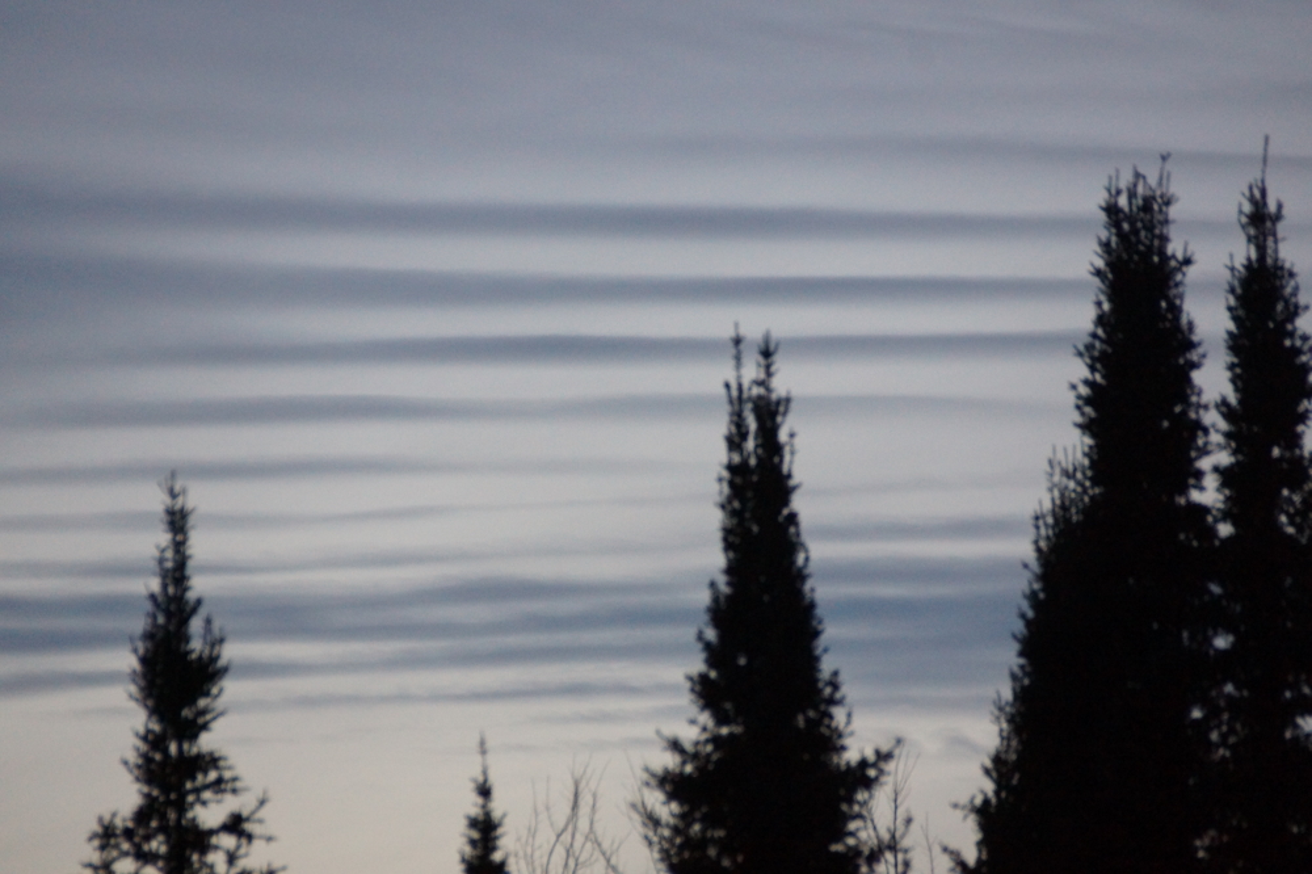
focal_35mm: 345
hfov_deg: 6.0
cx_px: 656
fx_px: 12568
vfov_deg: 4.0
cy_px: 437
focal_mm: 230
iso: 1600
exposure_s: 1/80
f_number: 6.3
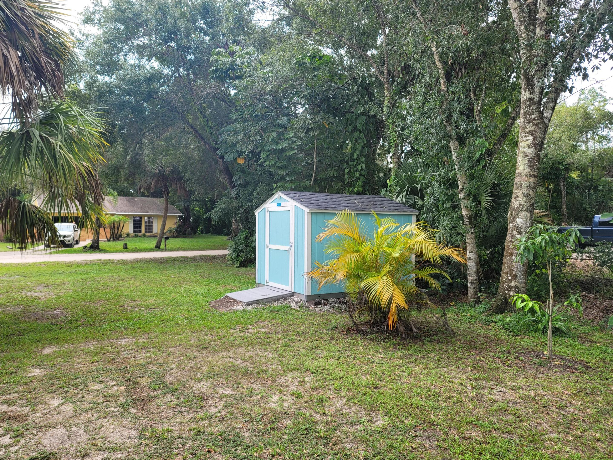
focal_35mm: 25
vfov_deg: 54.9
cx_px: 306
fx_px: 443
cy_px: 230
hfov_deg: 69.4
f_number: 1.8
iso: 32
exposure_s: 1/120
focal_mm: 7
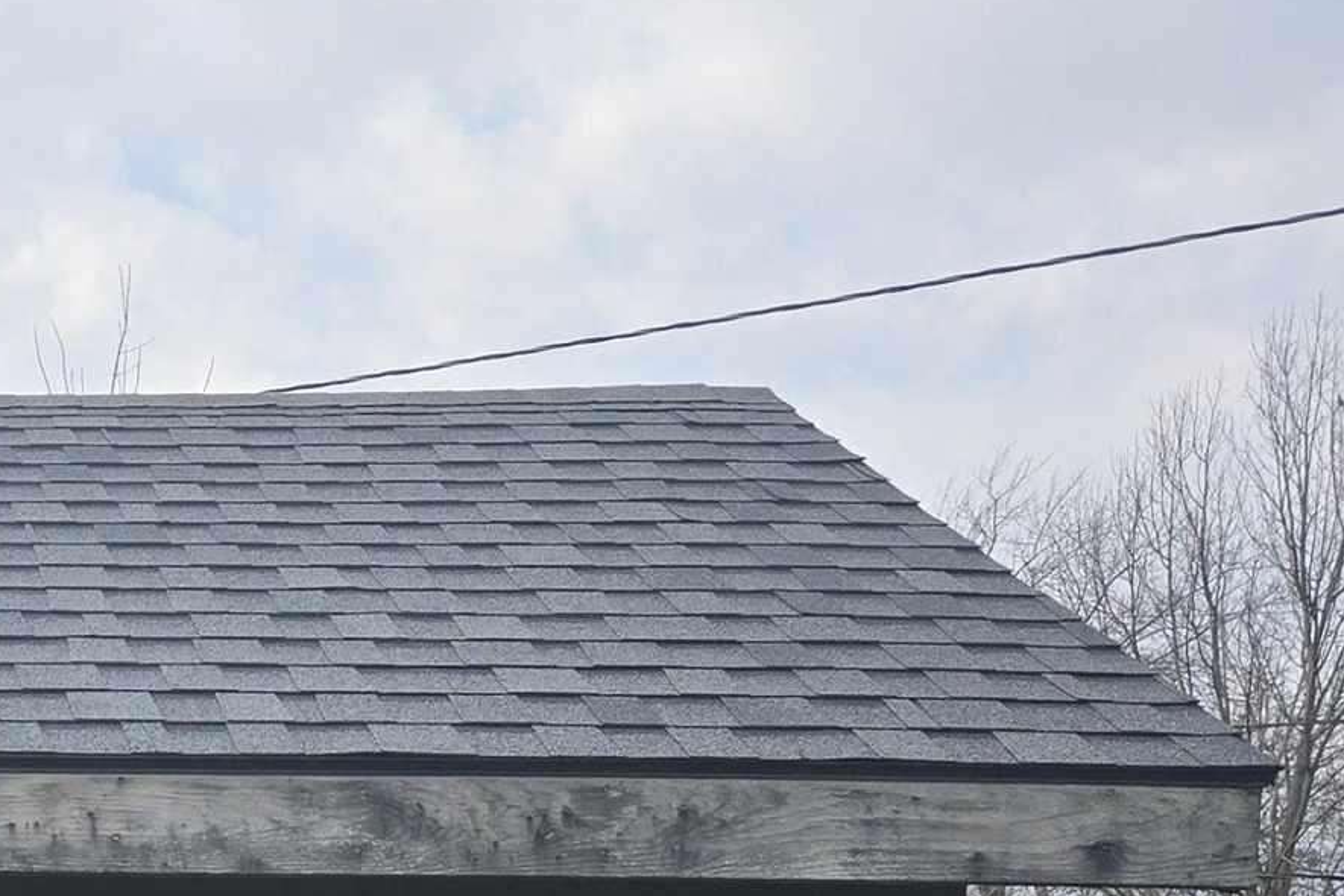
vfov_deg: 15.3
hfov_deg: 21.6
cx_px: -501
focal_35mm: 83
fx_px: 3098
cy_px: 1327
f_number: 1.8
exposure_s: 1/1176
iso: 25
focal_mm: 5.4
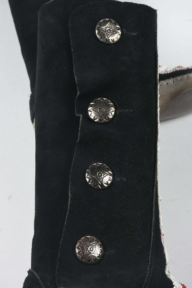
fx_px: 898
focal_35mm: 112
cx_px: 96
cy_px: 144
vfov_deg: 18.2
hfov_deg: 12.2
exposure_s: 1/125
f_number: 11
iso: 200
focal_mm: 75
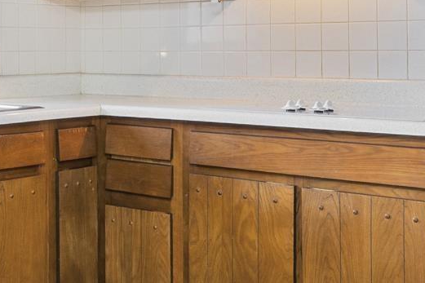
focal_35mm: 72
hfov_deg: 26.8
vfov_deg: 18.6
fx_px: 850
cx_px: 15
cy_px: 25
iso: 200
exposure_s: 1/1.25
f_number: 9
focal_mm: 10
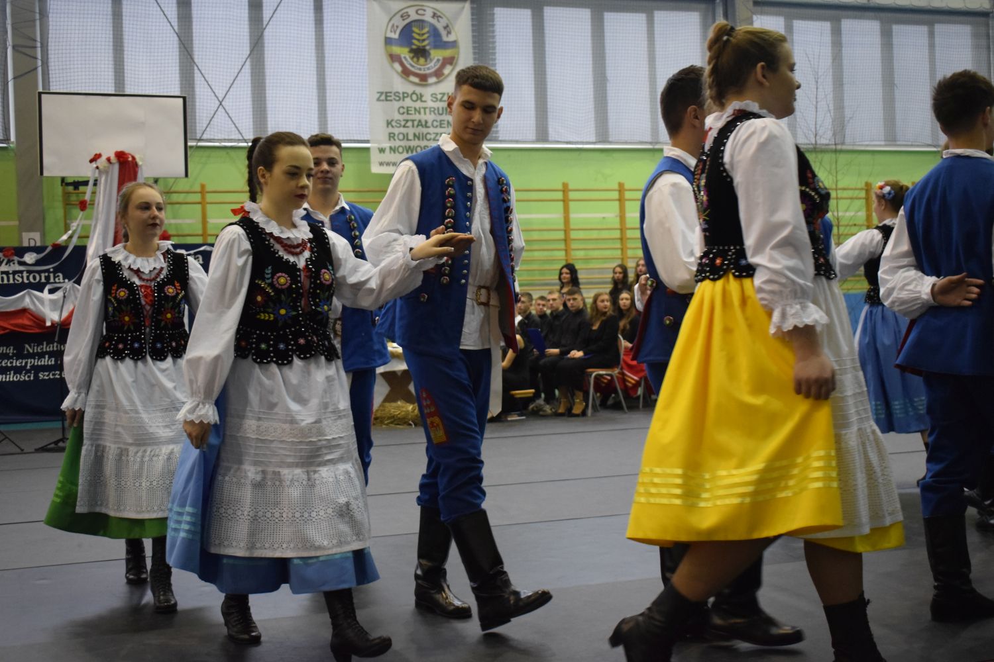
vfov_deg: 28.9
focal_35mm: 46
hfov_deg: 42.3
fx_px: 1284
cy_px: 331
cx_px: 497
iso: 3200
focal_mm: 31
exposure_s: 1/160
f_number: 4.2
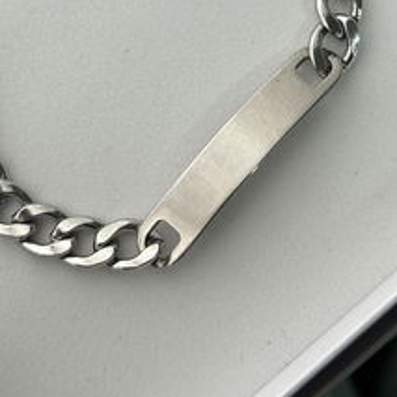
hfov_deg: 16.4
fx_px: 1375
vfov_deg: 15.9
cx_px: 119
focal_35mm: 106
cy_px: -62
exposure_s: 1/100
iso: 64
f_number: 1.78
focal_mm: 6.76
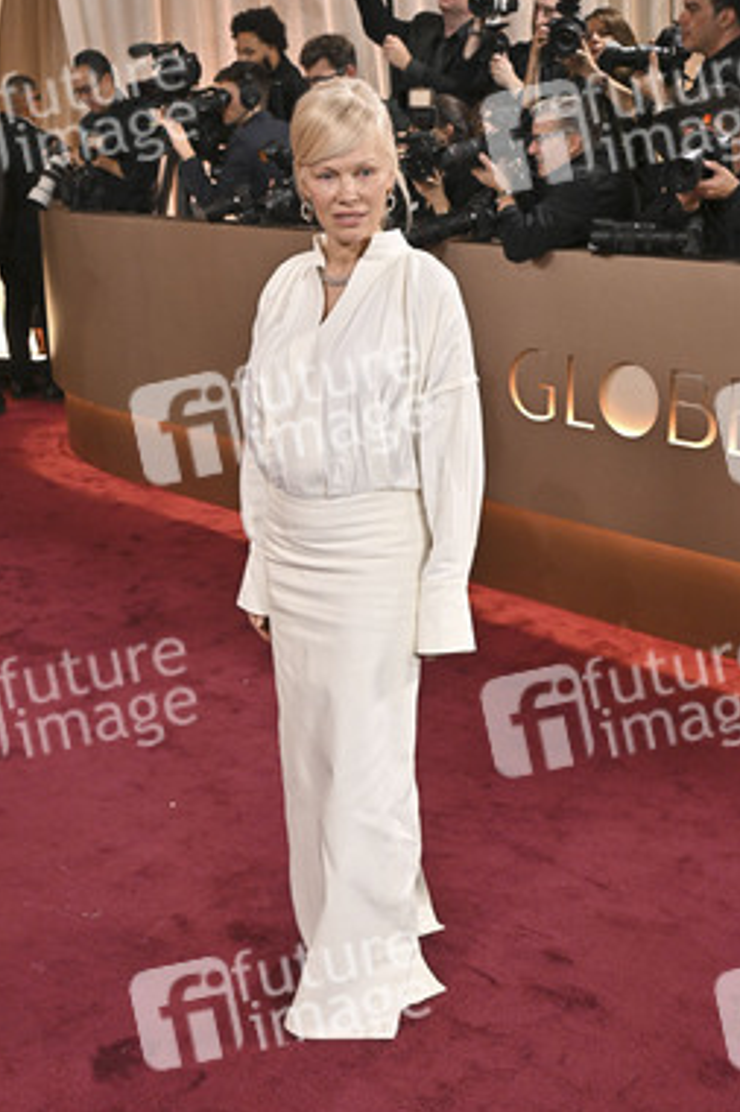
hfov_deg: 32.6
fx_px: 1265
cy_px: 562
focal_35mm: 41
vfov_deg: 47.4
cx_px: 366
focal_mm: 39
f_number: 5.6
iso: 2500
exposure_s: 1/320
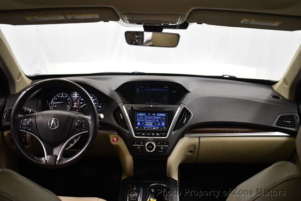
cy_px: 100
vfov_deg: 36.9
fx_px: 301
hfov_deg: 53.1
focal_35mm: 36
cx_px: 150
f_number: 3.5
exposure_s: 1/125
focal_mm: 18
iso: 2800
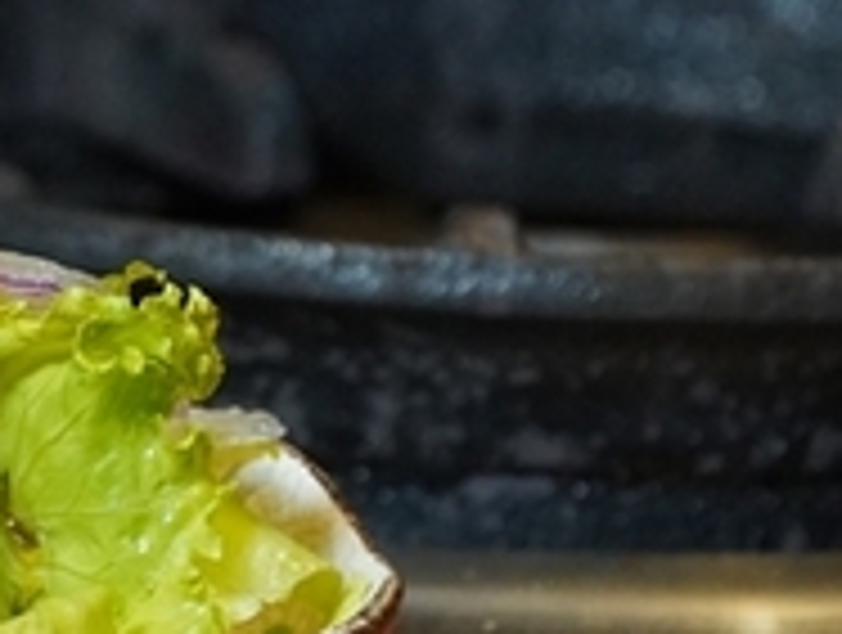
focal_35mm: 451
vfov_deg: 3.3
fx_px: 10996
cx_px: -365
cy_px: 427
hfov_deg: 4.4
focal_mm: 69
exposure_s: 1/80
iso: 2000
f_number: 5.6
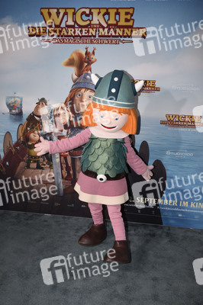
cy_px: 152
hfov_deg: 41.0
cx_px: 102
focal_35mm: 32
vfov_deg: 58.8
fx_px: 271
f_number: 6.3
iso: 800
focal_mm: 32
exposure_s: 1/125
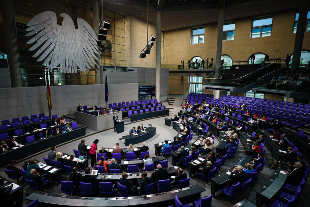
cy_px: 104
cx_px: 155
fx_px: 172
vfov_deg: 61.9
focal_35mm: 20
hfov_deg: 84.0
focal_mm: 20
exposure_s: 1/250
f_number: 1.8
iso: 1000
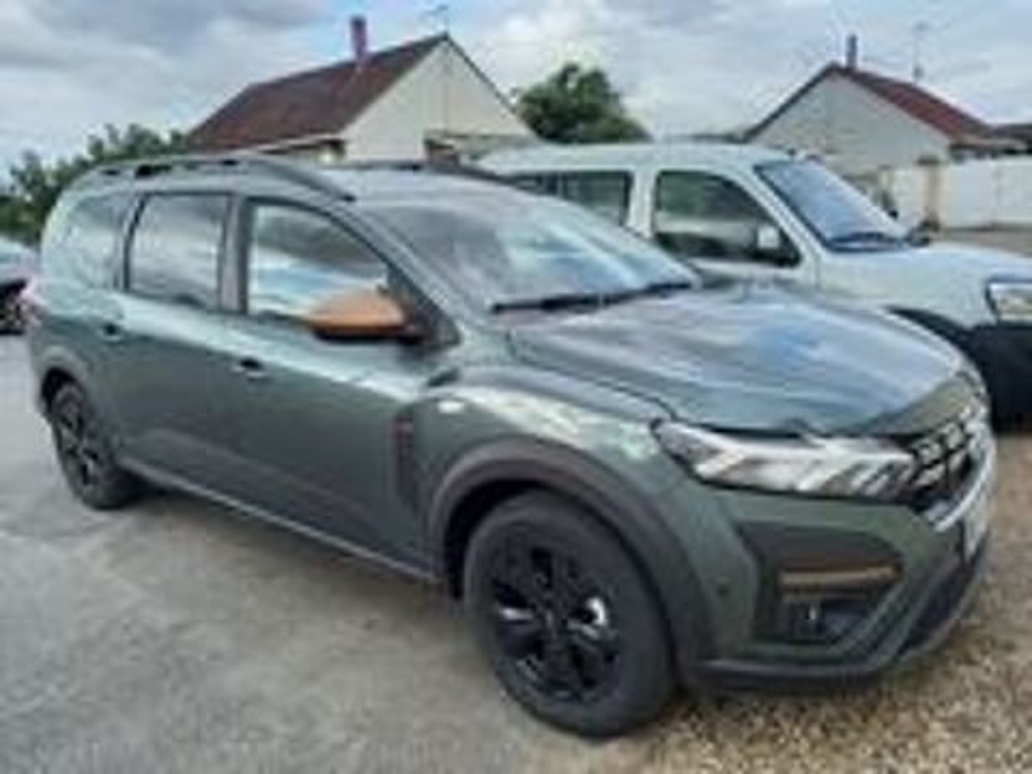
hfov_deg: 69.4
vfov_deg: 54.9
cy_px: 387
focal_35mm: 25
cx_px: 516
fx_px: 745
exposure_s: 1/169
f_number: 2
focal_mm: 4.6
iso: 25
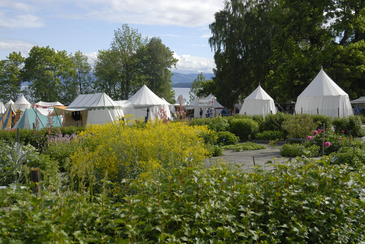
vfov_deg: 26.6
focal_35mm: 51
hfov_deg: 38.8
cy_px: 122
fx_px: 518
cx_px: 182
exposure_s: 1/320
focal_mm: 34
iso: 200
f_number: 9
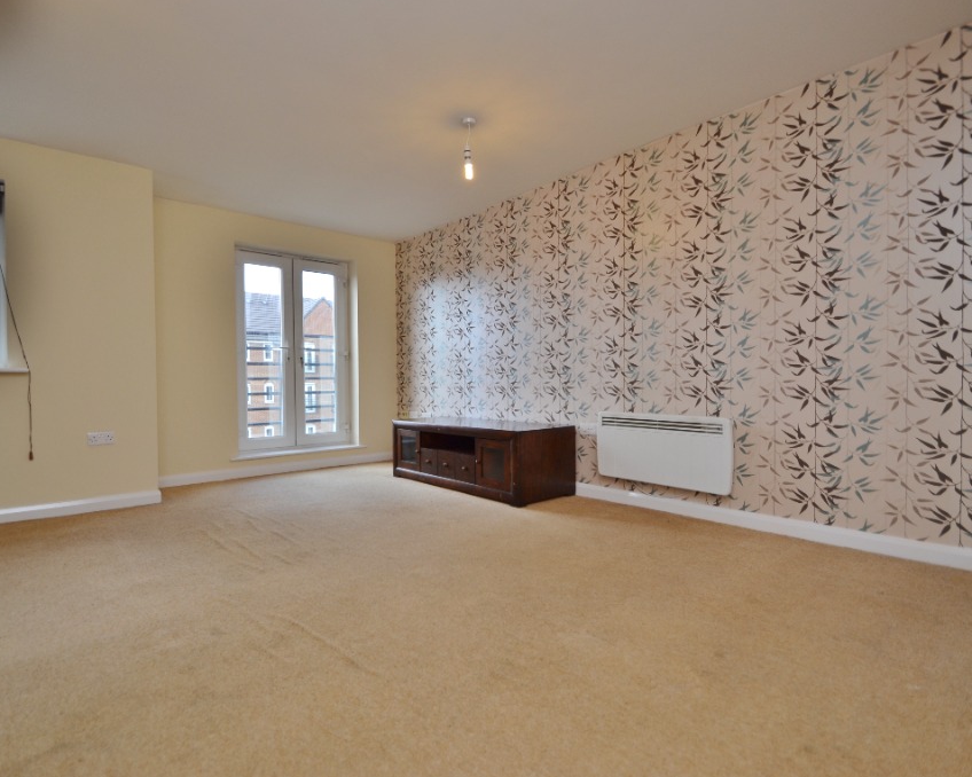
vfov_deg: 77.0
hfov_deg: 89.5
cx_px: 449
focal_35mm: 17
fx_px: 489
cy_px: 388
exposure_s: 1/125
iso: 100
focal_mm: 10
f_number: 3.5
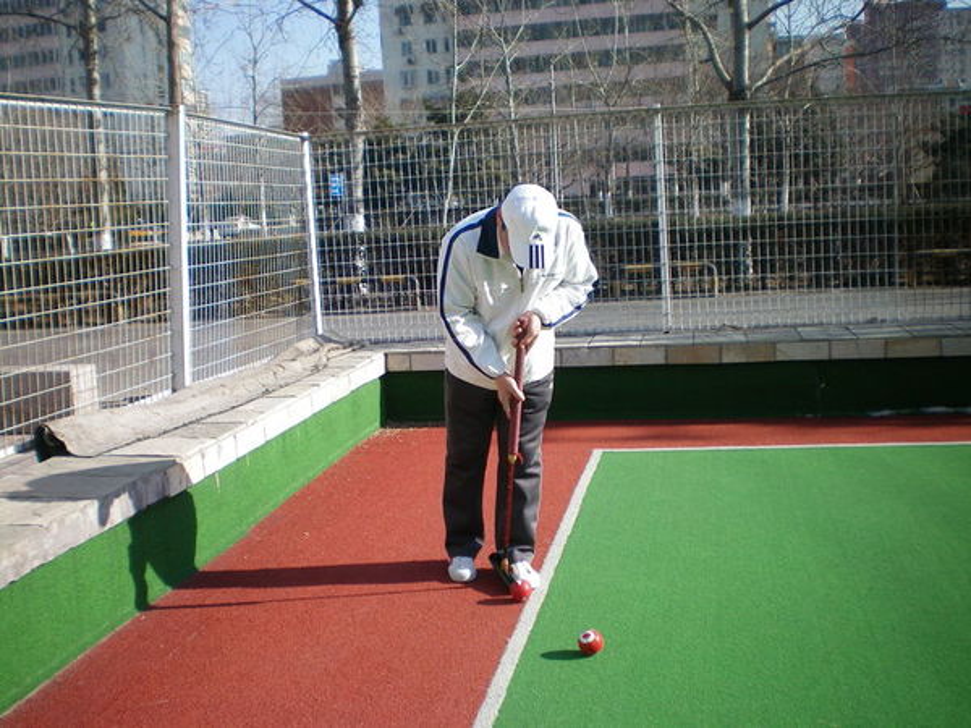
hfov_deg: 49.0
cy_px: 364
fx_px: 1066
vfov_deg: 37.7
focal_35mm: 38
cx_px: 486
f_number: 3.1
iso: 64
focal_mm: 6.3
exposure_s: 1/640
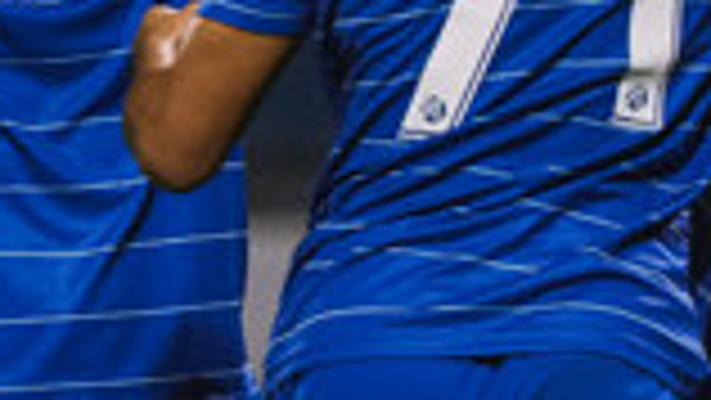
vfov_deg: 0.8
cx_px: -243
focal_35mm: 1591
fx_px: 30005
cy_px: -97
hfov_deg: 1.4
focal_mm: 200
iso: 3200
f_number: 2.8
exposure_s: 1/1250
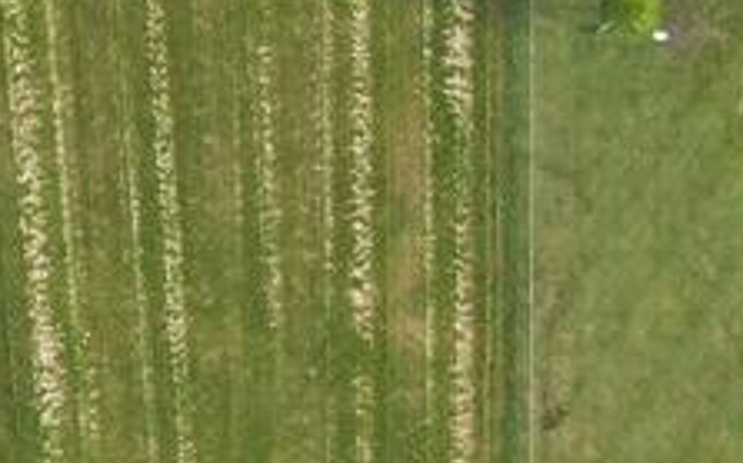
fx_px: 3156
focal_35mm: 156
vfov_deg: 8.4
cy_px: 63
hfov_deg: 12.7
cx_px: -390
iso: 100
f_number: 3.1
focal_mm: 5.45
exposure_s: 1/200
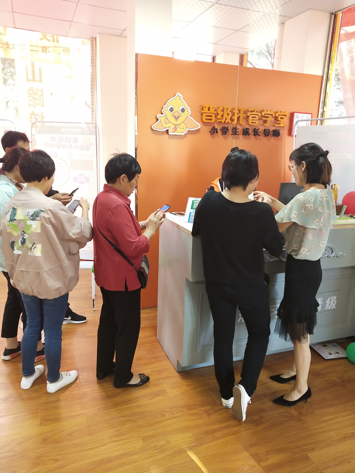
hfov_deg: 46.8
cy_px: 236
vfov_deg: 60.0
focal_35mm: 30
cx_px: 178
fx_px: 410
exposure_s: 1/50
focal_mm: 3.95
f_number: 1.8
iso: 349
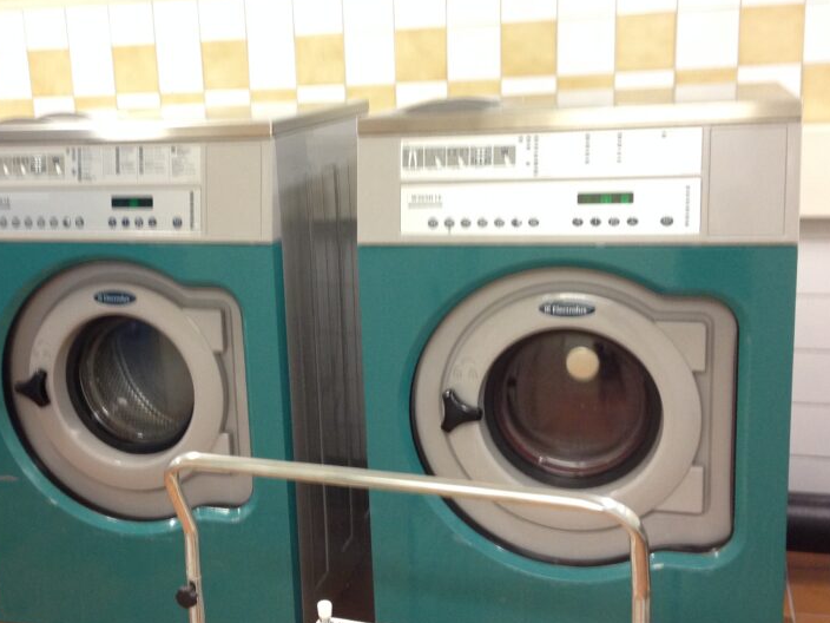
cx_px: 305
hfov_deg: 39.4
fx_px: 1151
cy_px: 307
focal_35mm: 48
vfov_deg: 30.3
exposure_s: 1/20
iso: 160
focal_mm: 4.12
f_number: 2.4
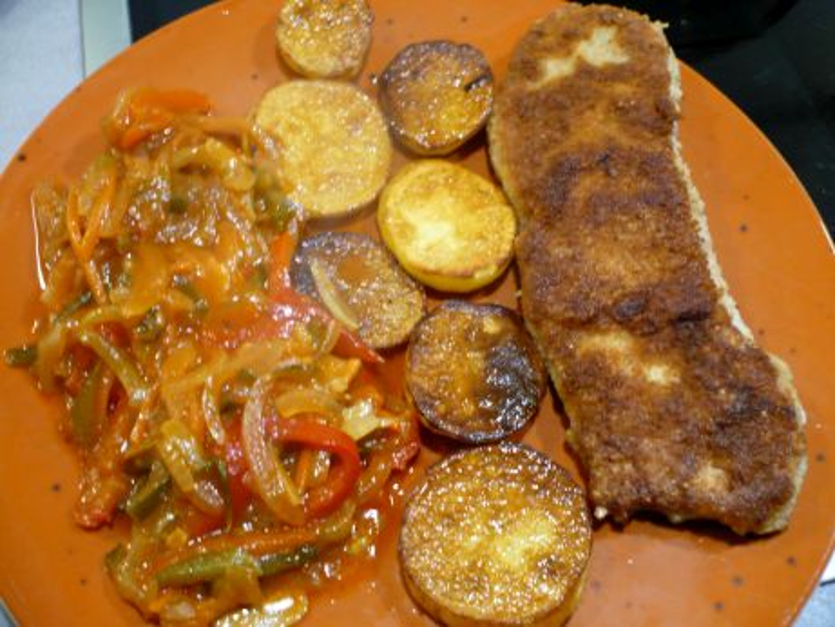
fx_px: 844
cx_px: 418
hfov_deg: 52.6
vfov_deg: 40.7
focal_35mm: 35
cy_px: 314
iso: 200
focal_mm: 5.8
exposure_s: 1/13
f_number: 2.8
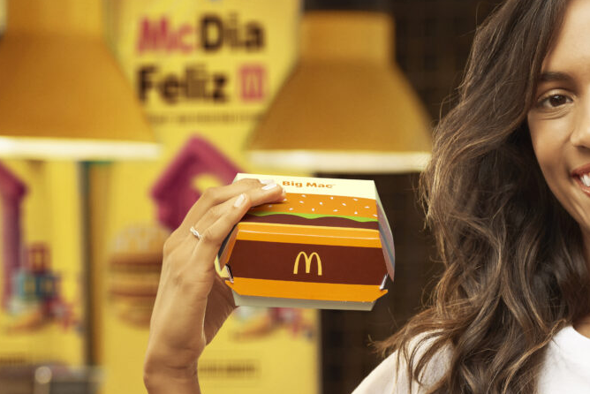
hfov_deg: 9.1
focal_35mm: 226
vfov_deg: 6.1
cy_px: 438
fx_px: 3705
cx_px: 559
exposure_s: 1/100
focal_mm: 59
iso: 160
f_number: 2.8
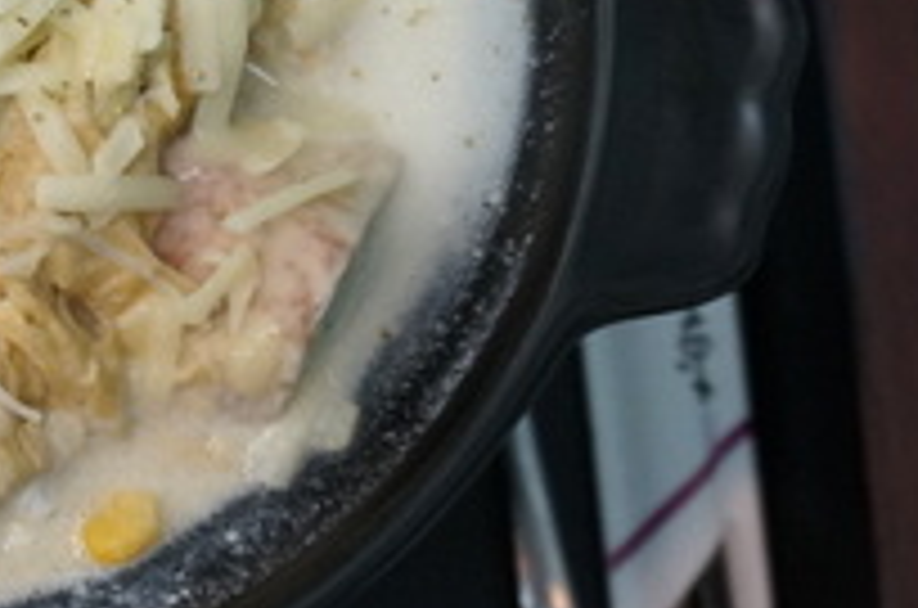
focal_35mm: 90
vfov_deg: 15.2
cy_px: 241
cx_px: -130
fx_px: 2279
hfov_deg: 21.4
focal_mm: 19
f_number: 4
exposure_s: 1/60
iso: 800
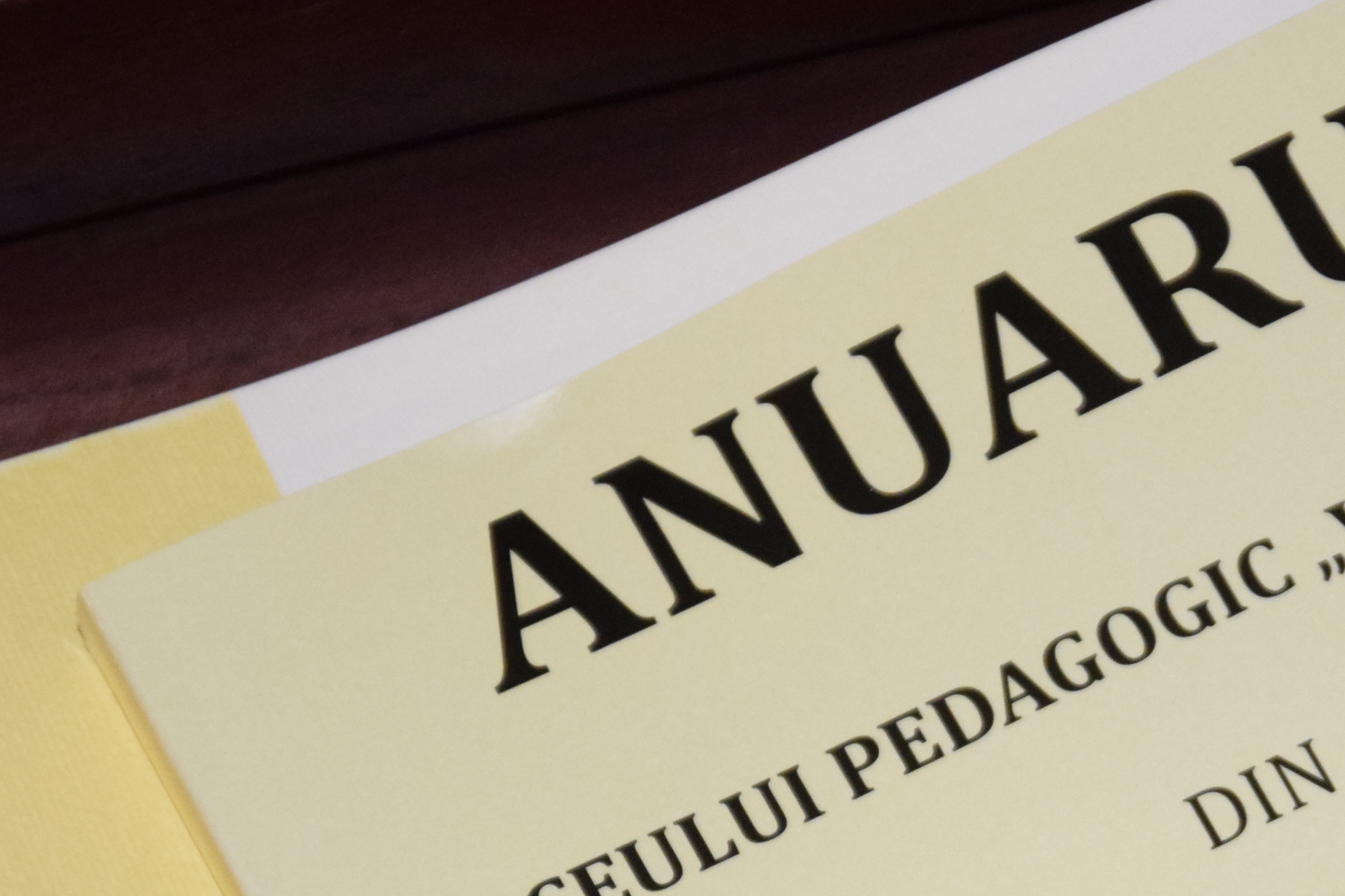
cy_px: 1101
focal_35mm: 285
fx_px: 10647
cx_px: 1369
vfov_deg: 4.8
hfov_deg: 7.2
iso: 2000
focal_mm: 70
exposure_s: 1/60
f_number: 5.3
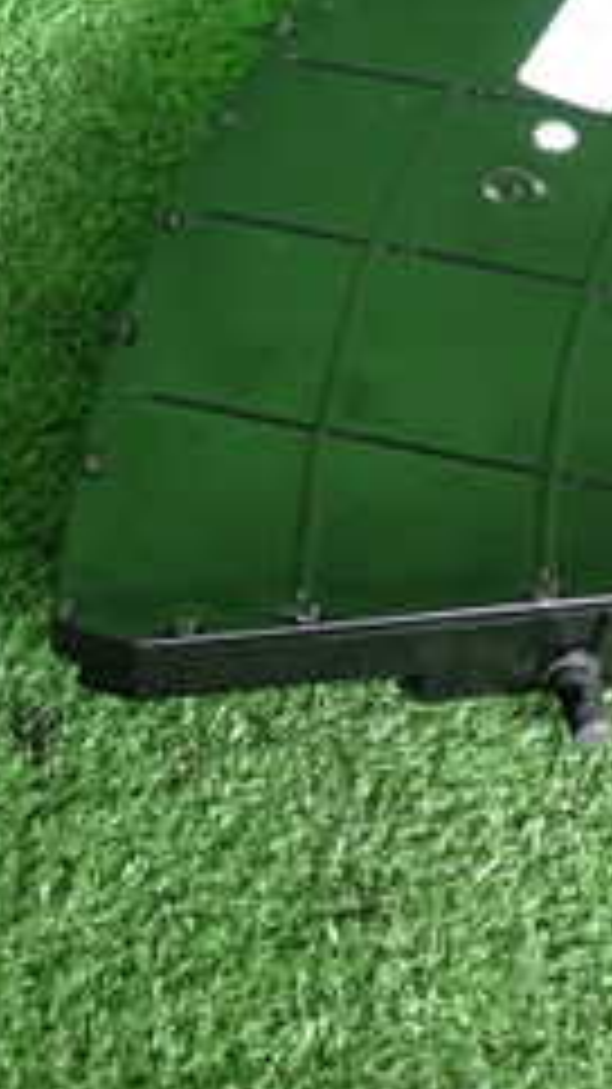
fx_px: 2338
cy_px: 279
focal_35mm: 81
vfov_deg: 25.9
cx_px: 135
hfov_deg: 14.8
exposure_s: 1/30
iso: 250
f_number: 2.3
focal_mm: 5.4
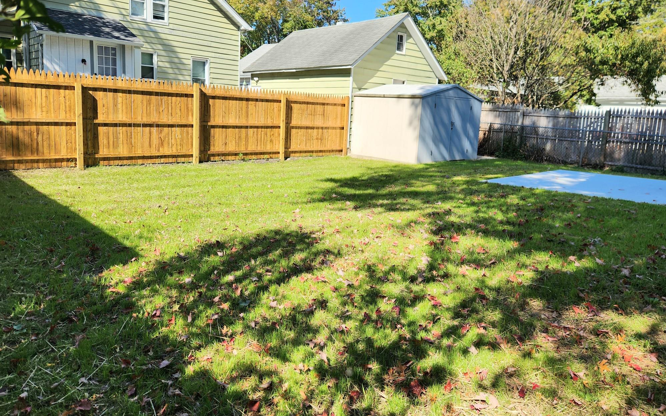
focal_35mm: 25
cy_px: 173
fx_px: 454
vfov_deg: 49.1
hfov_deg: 72.5
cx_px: 331
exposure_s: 1/1000
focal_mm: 5.4
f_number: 1.8
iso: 20
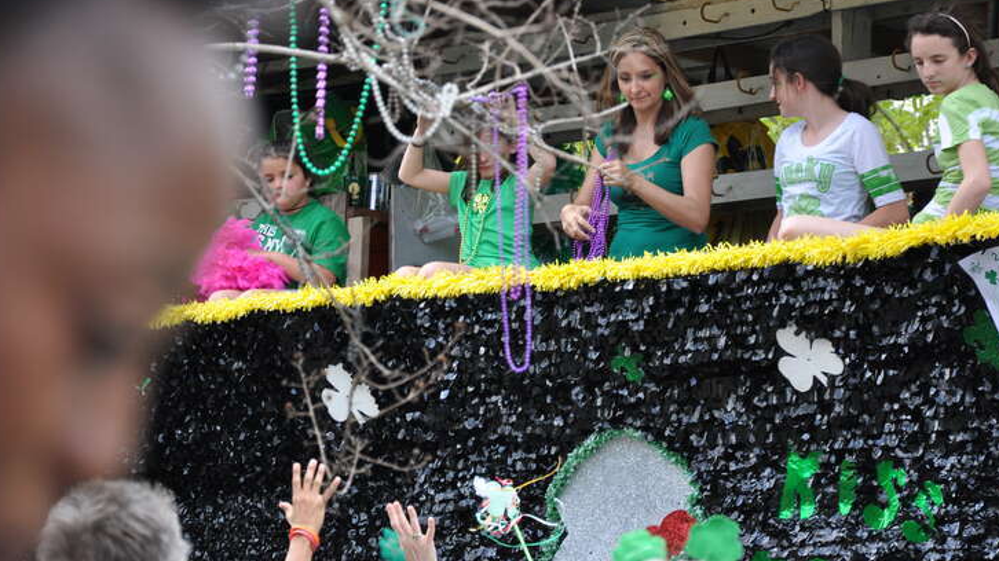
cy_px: 234
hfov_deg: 11.9
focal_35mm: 182
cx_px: 468
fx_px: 4809
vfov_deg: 6.7
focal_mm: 105
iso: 400
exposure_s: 1/320
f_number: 5.6
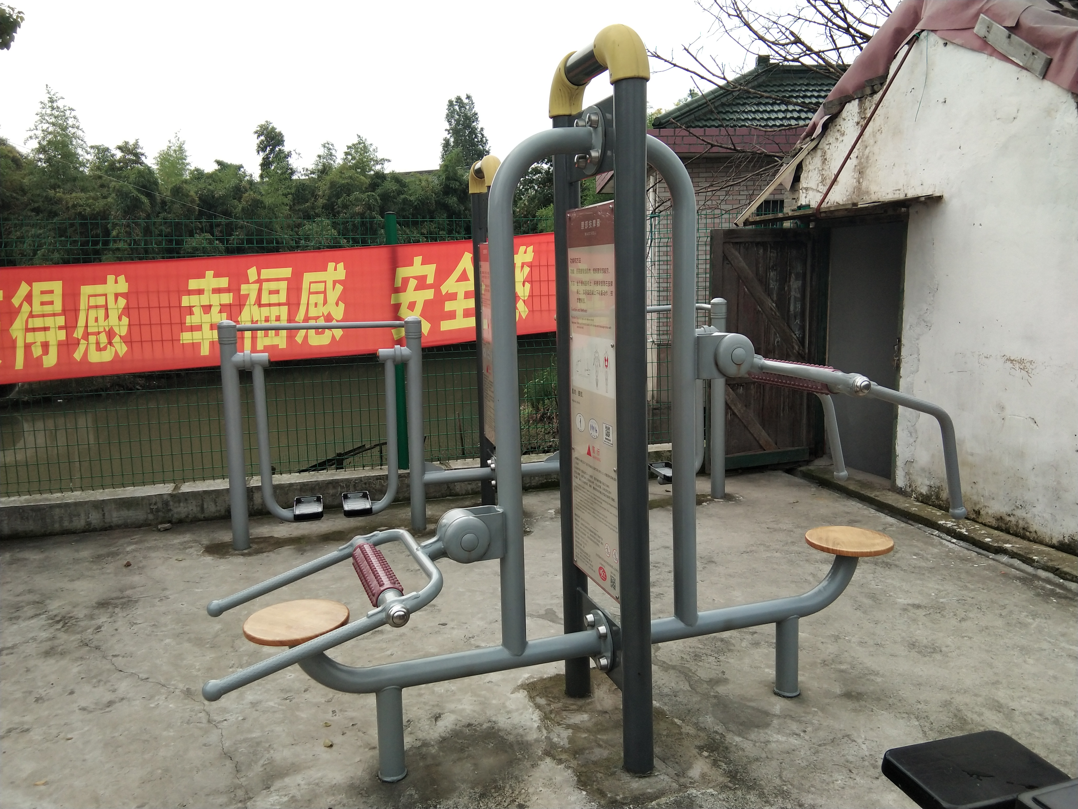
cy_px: 404
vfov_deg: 45.4
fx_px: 965
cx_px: 539
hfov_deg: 58.4
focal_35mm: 31
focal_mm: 3.69
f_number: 2.2
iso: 50
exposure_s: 1/765
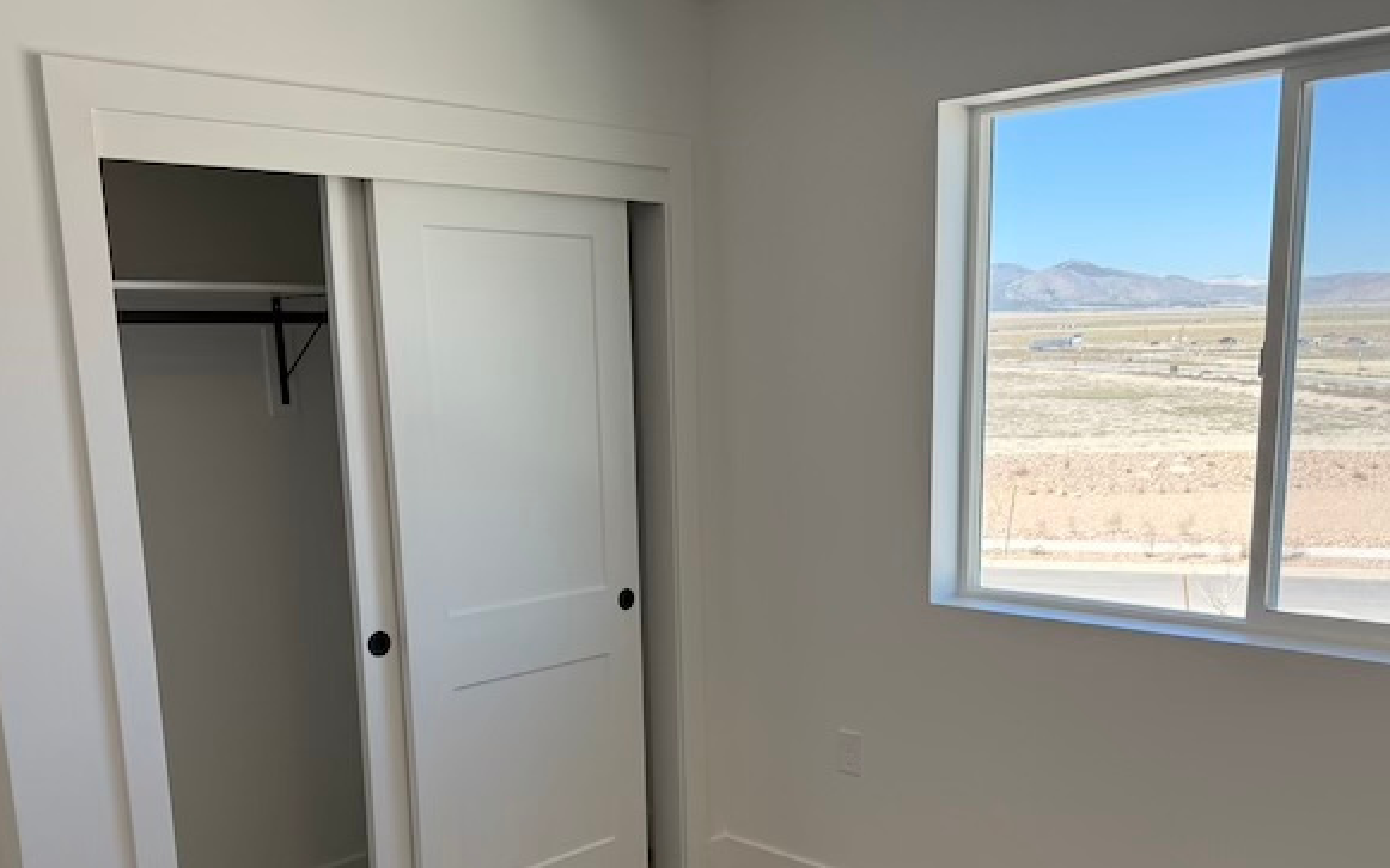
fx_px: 1326
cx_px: 711
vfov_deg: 35.6
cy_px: 634
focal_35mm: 35
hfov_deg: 55.3
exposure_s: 1/1018
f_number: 1.78
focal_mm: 6.76
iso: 100
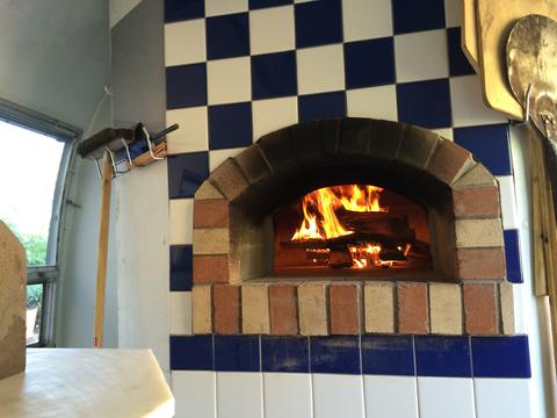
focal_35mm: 29
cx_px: 278
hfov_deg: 61.7
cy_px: 209
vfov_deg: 48.2
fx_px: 467
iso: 80
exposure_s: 1/30
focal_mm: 4.15
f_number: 2.2
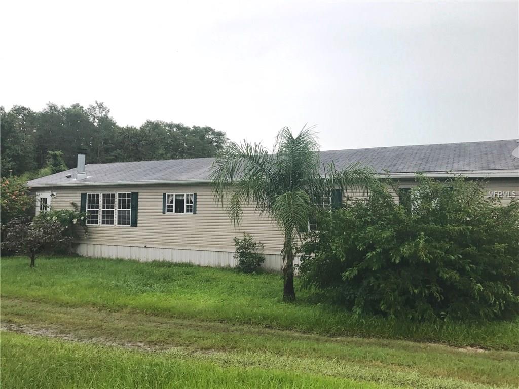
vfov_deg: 49.7
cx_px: 260
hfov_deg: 63.4
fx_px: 420
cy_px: 194
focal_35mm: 28
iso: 20
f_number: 1.8
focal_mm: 3.99
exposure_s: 1/197
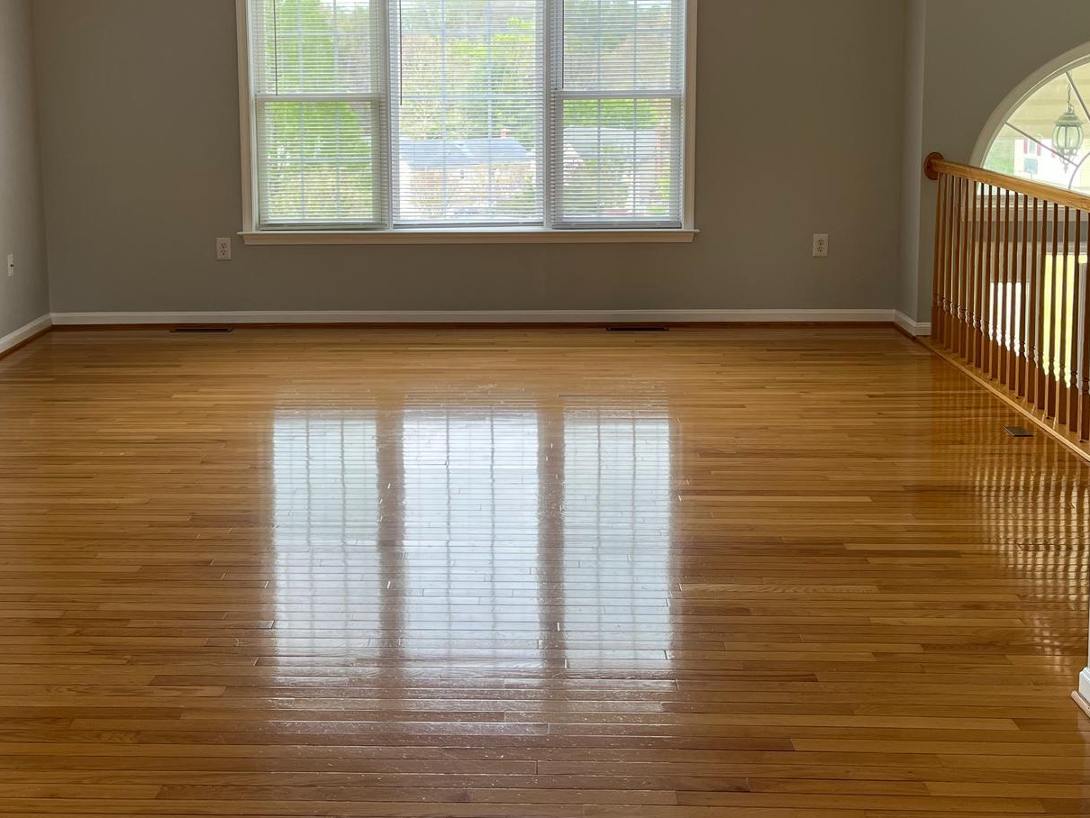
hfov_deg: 42.8
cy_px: 230
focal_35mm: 44
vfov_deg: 32.4
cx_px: 468
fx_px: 1386
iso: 40
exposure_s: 1/148
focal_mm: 5.1
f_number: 1.6
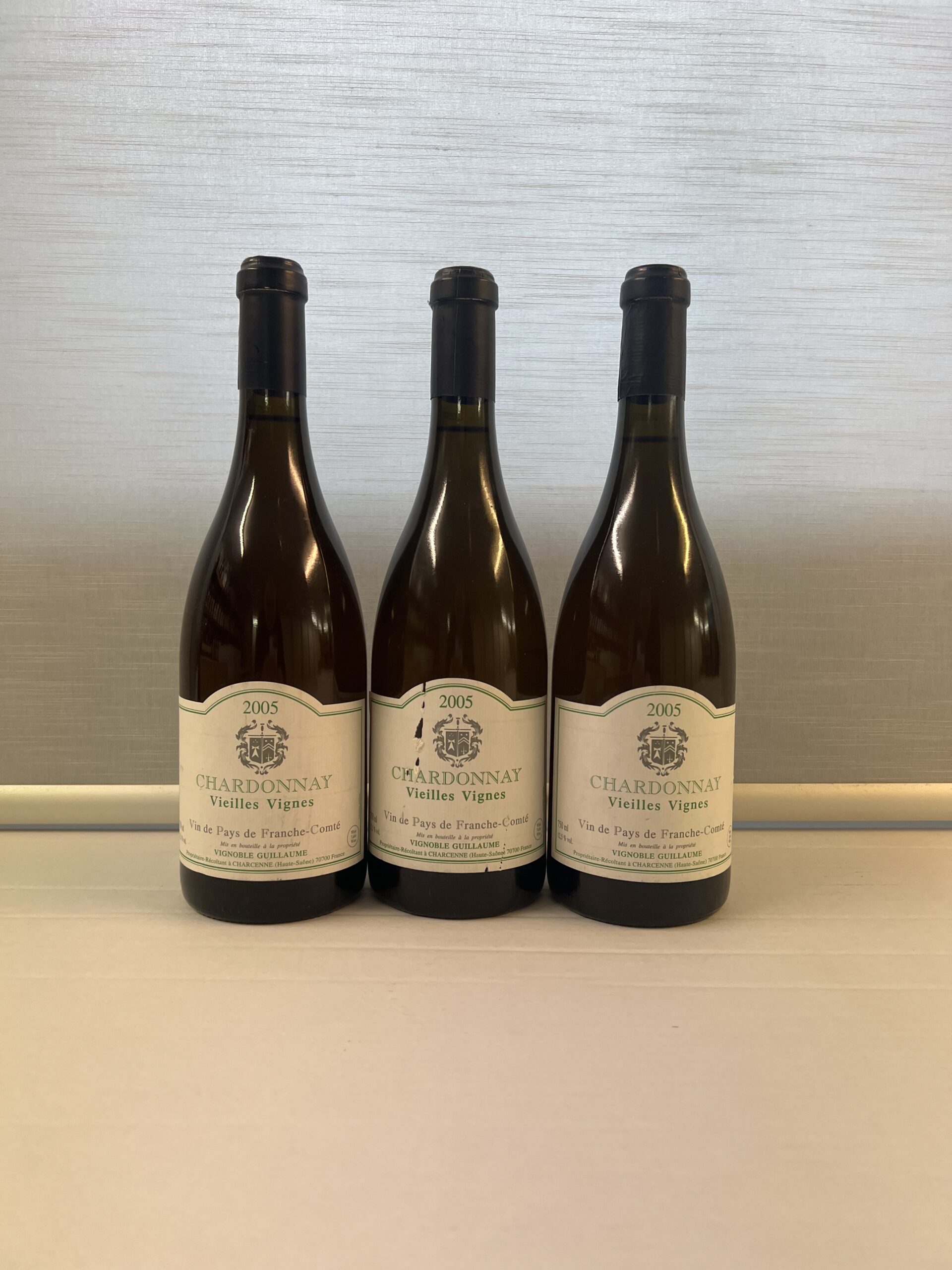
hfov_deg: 53.1
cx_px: 476
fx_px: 953
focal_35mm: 26
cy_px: 635
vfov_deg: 67.3
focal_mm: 5.7
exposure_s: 1/100
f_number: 1.5
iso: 80
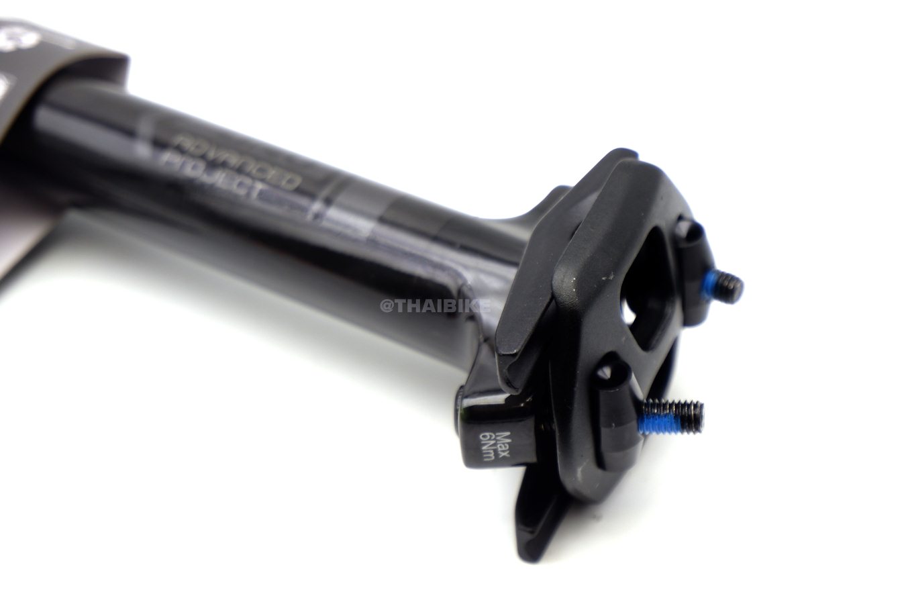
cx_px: 453
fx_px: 1711
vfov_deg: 20.0
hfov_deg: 29.7
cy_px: 302
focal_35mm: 68
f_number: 5.6
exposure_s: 1/120
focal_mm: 45
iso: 200
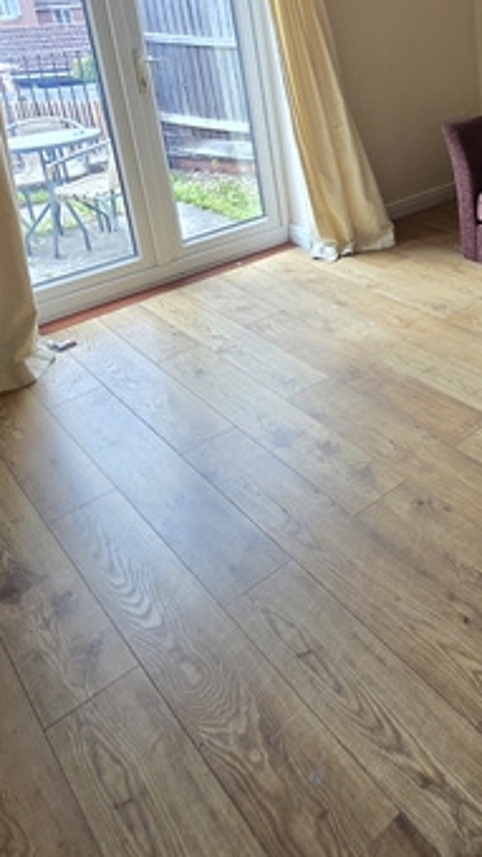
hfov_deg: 35.8
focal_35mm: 30
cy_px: 194
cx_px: 462
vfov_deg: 60.1
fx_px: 682
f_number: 2.2
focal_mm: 1.7
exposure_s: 1/50
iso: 50
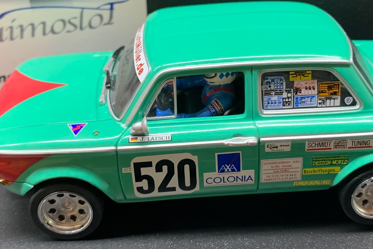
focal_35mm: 50
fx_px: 518
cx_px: 184
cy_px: 85
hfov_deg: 39.6
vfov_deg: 26.9
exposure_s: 1/50
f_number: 1.8
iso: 160
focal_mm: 4.25
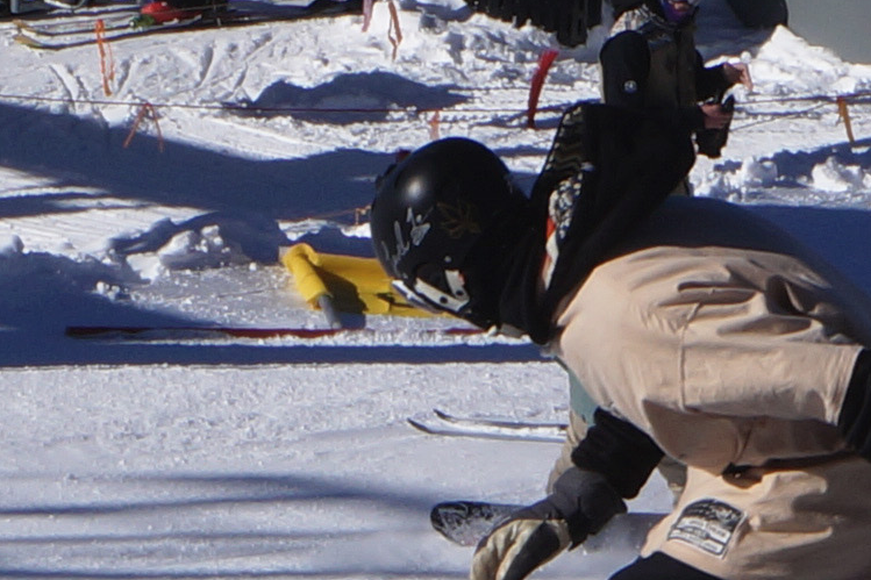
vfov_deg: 0.8
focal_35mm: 1769
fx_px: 42788
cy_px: 1530
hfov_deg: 1.2
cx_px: 17
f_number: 16
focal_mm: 162
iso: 100
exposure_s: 1/320
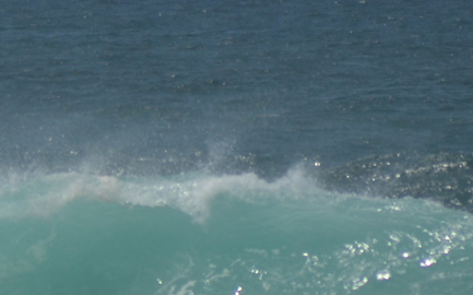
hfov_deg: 1.3
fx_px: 20393
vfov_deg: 0.8
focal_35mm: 1583
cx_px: -90
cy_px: 289
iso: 140
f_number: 5.6
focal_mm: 280
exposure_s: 1/2000
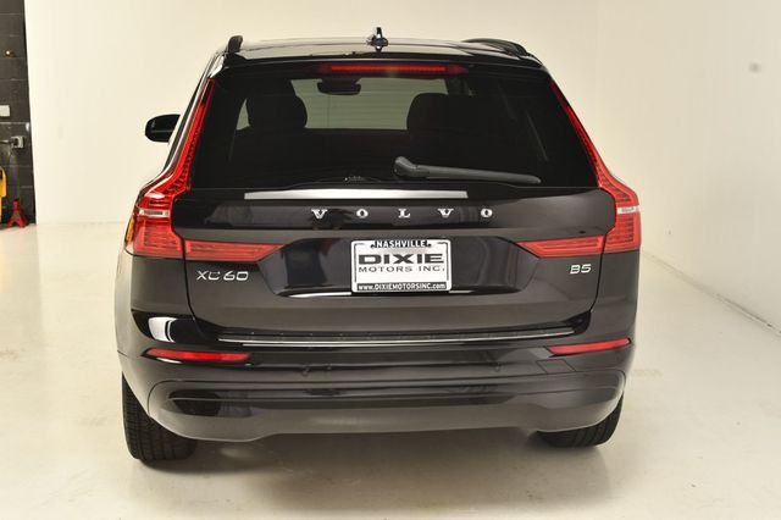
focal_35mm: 48
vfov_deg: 28.0
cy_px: 260
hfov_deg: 41.1
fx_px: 1041
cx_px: 390
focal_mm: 32
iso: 100
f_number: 9
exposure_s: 1/160
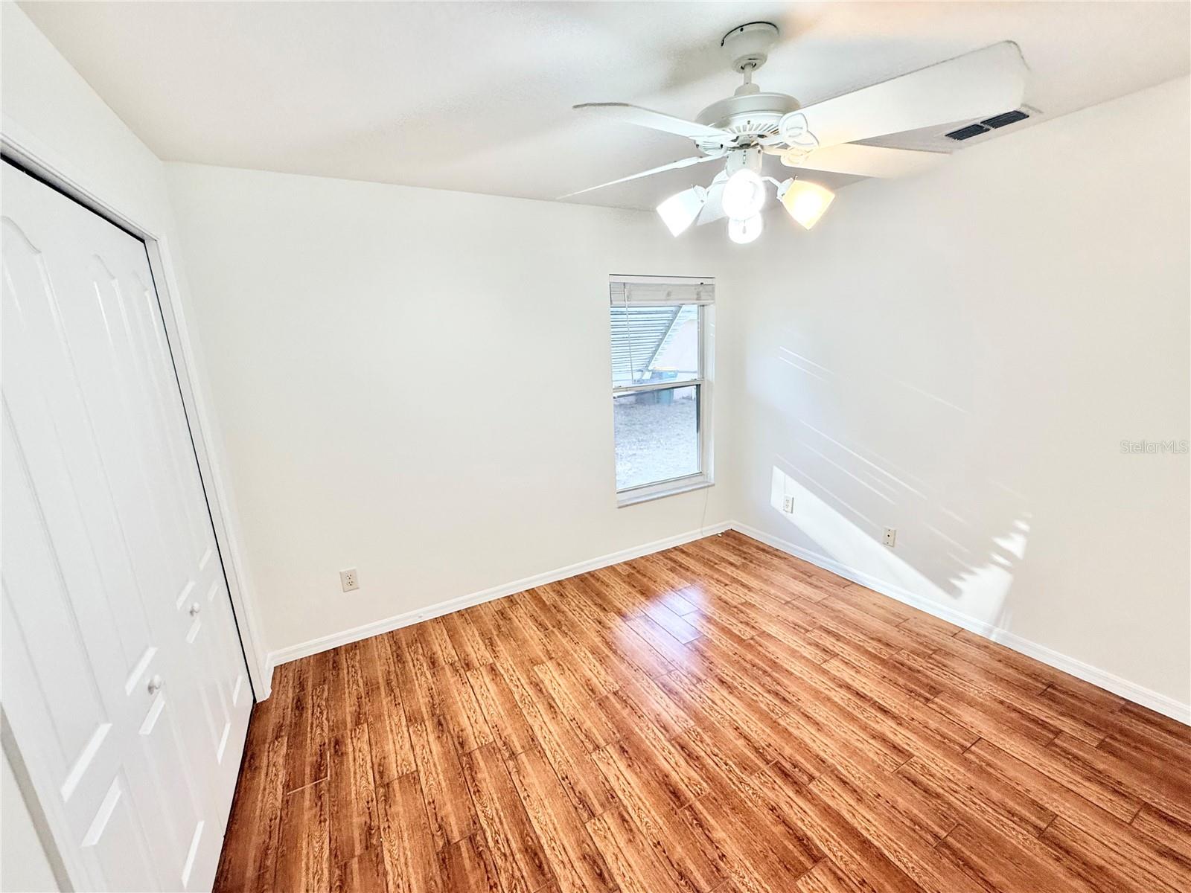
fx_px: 482
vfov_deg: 85.7
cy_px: 446
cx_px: 596
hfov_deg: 102.1
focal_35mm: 14
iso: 200
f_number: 2.2
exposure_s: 1/120
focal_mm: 2.22
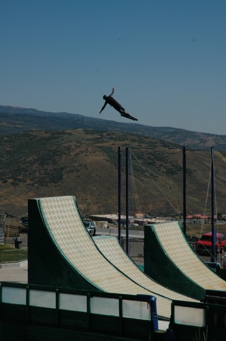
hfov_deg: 13.0
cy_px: 170
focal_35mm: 105
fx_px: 991
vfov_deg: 19.5
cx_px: 113
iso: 200
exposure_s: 1/800
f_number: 11
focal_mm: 70
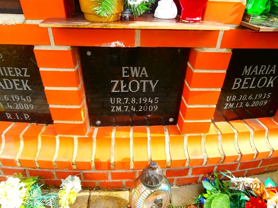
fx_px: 201
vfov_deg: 54.9
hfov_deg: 69.4
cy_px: 104
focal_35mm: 25
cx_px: 139
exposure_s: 1/125
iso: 100
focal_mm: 4.43
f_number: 3.2
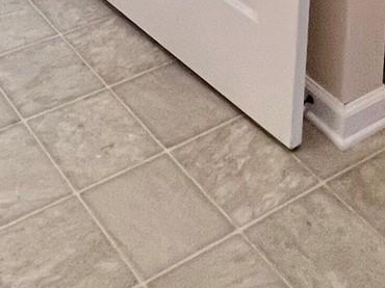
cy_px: -397
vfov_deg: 14.2
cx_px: 67
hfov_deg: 26.5
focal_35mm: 72
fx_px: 800
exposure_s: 1/60
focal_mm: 1.57
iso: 125
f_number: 1.8
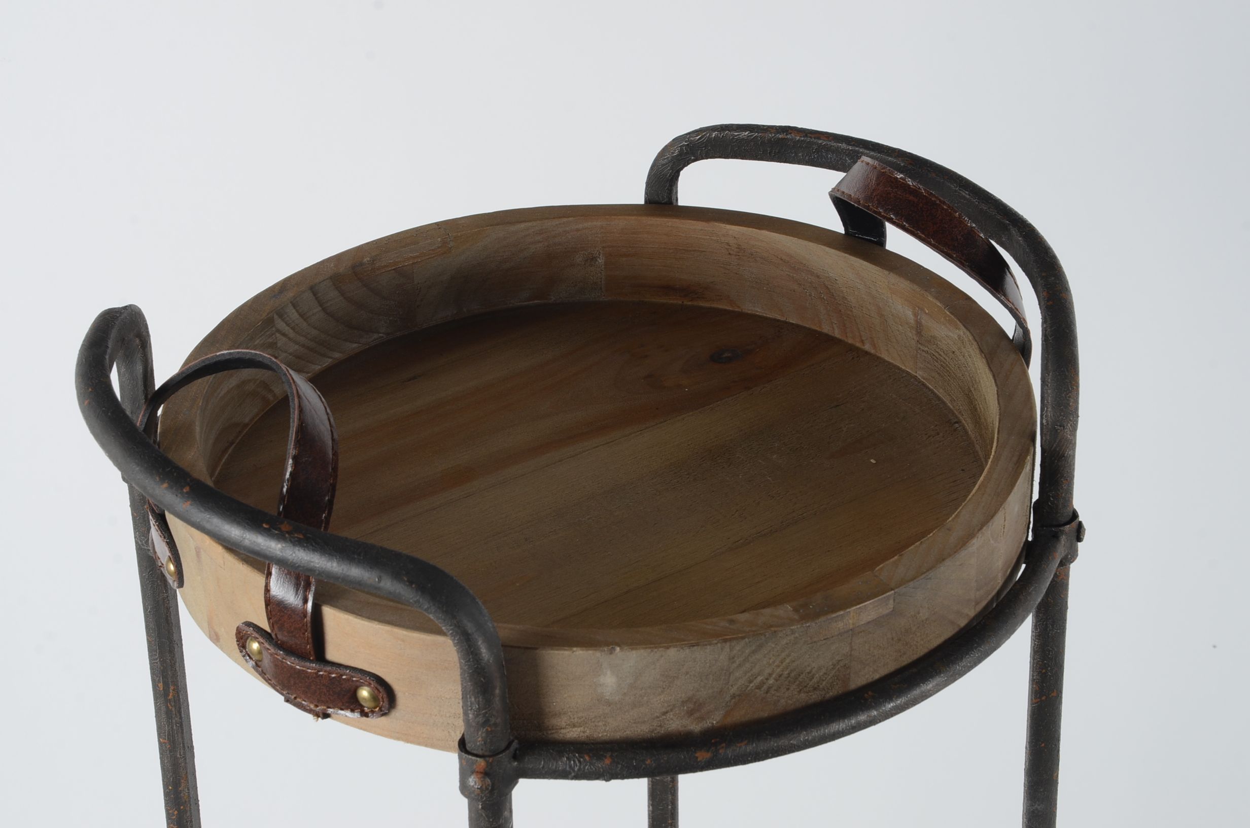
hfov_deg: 23.4
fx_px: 3015
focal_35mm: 87
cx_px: 625
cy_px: 414
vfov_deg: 15.6
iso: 160
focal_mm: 58
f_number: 11
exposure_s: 1/125
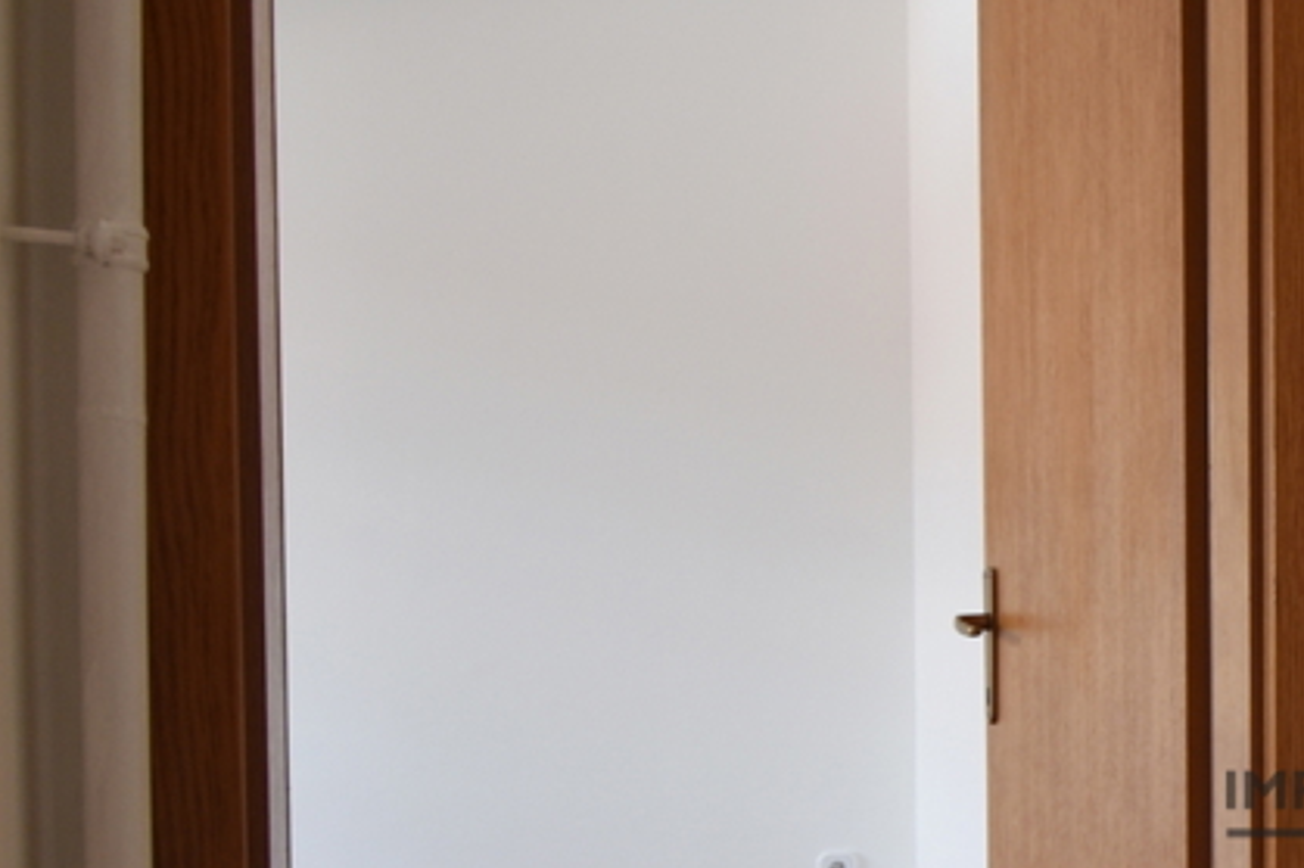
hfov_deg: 35.5
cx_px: 1572
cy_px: 647
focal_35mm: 43
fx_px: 1557
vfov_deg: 30.7
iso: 140
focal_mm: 10
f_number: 4.5
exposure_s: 1/30
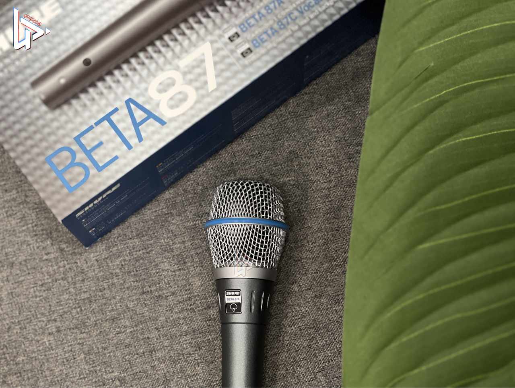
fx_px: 1147
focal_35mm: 77
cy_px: 194
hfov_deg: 25.3
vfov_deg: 19.2
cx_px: 258
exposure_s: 1/33
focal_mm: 9
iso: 250
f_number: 2.8
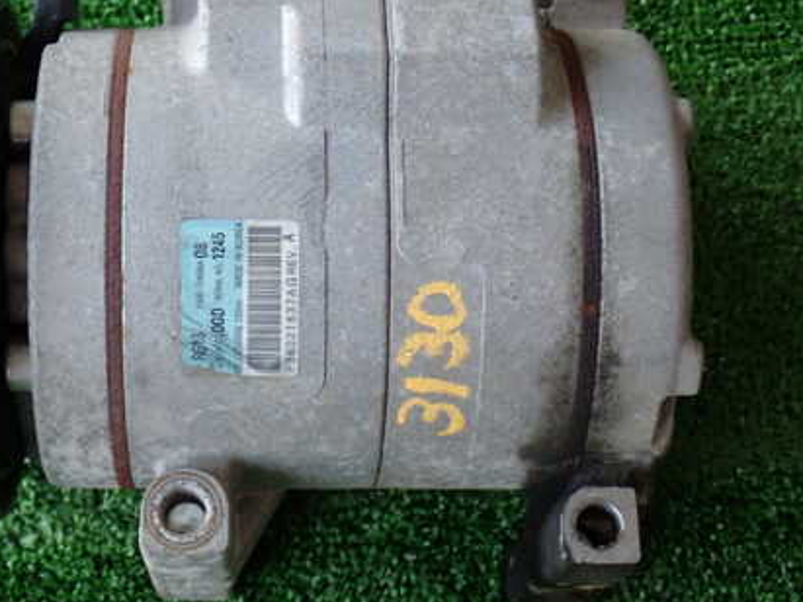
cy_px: 235
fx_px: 1693
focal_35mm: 73
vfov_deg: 20.1
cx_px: 283
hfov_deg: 26.6
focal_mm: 9.01
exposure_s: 1/60
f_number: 3.2
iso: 200
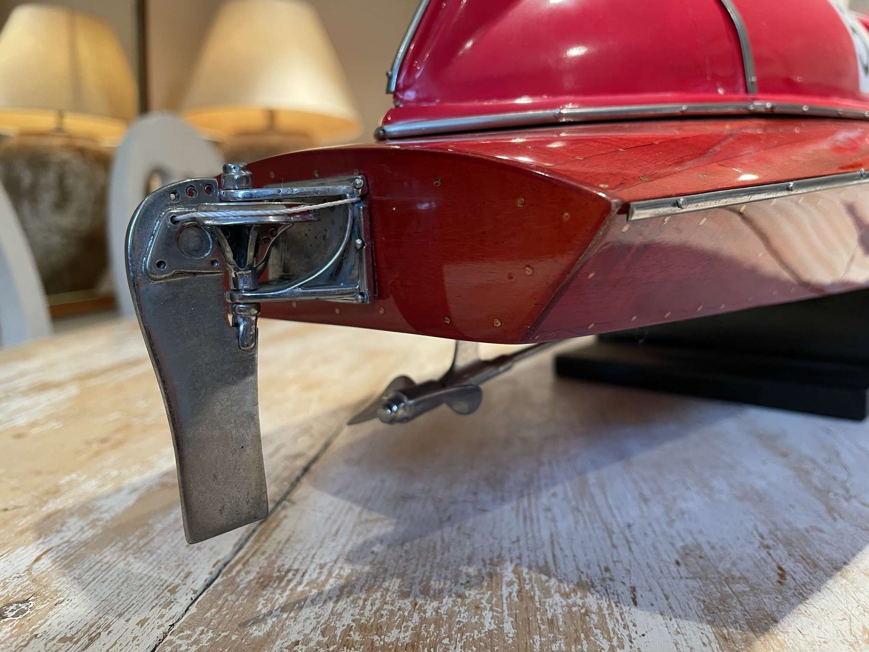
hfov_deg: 67.3
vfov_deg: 53.1
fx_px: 653
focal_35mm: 26
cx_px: 434
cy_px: 326
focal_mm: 4.2
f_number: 1.6
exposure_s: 1/50
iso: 125
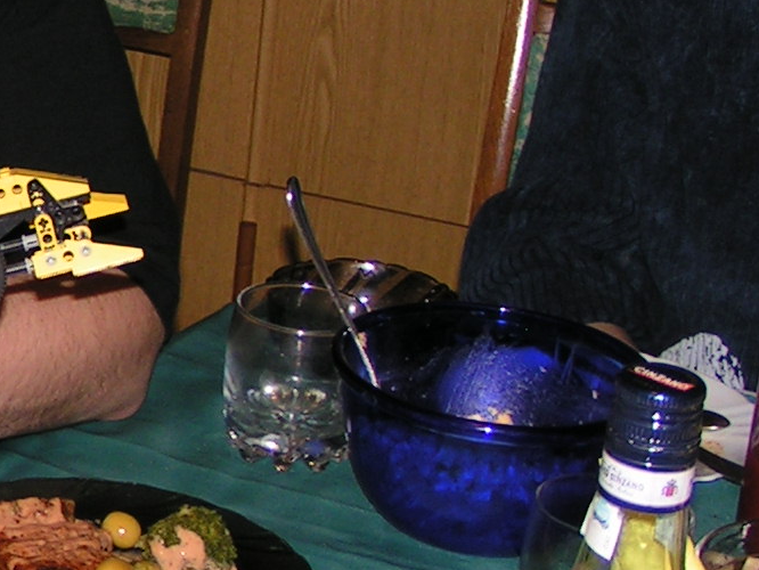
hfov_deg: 14.7
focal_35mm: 126
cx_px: -333
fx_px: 2764
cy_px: 189
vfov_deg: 11.8
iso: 50
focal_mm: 6.3
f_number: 3.2
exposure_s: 1/50
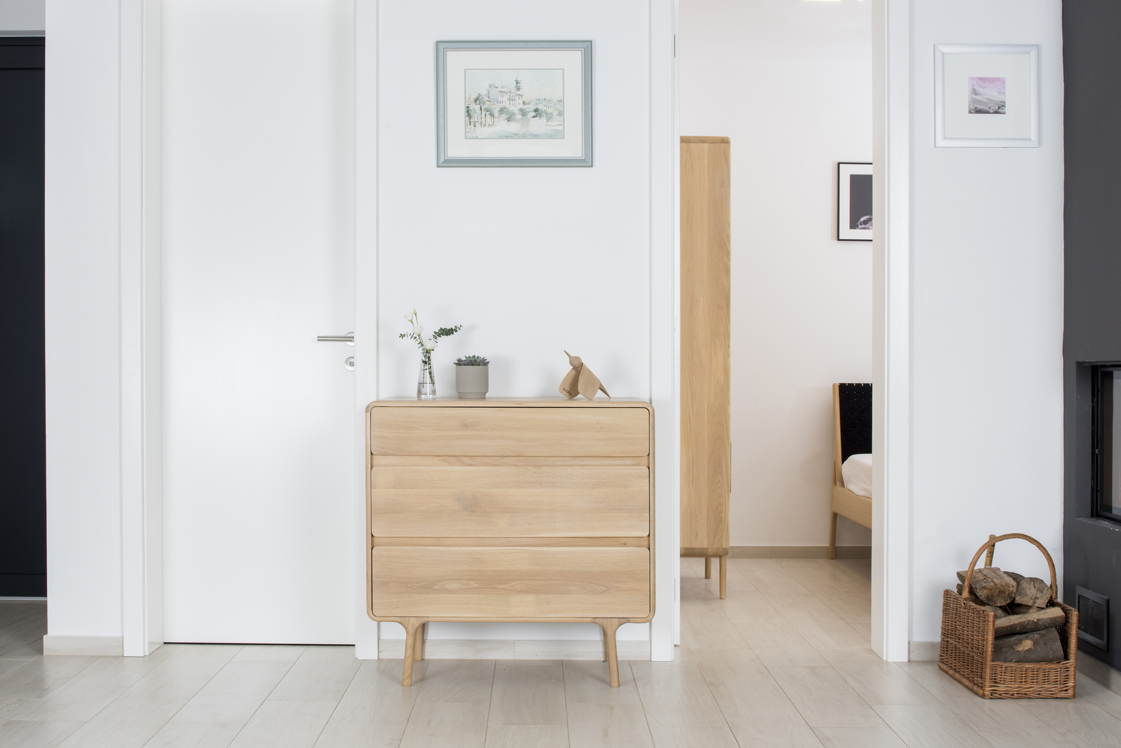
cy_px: 374
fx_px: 1402
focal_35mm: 45
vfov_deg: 29.9
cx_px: 560
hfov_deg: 43.6
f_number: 13
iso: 100
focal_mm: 45
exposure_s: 1/6
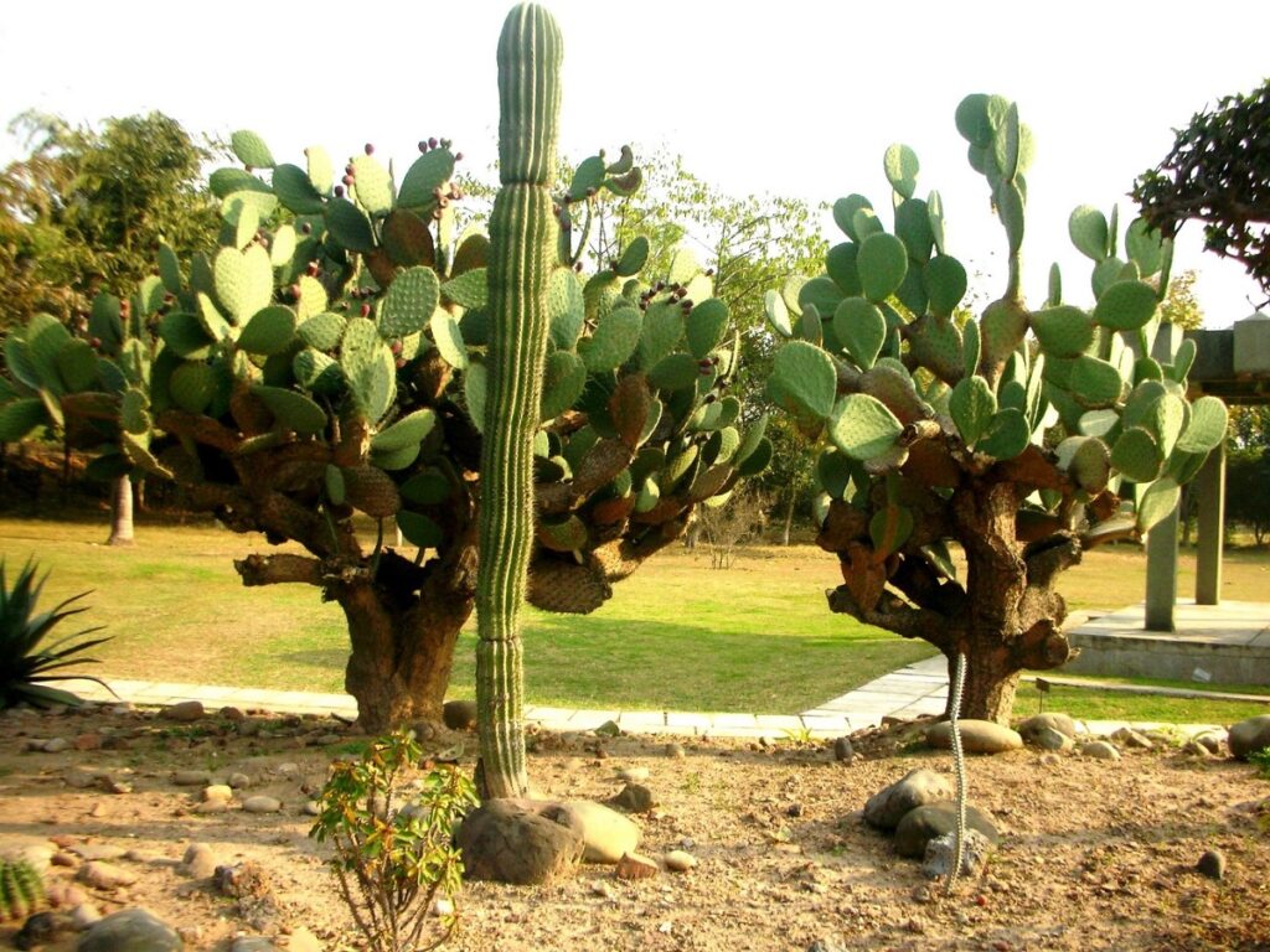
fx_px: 1284
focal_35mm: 35
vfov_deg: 40.7
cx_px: 635
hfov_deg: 52.6
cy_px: 476
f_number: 8.5
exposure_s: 1/51.5
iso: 50
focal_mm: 5.8
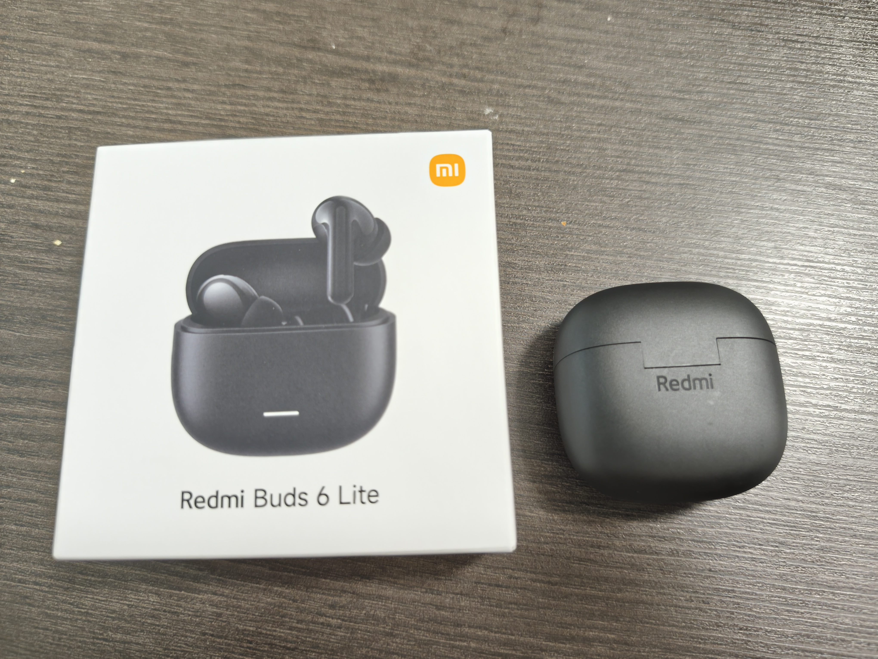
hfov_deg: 73.9
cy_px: 330
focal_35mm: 23
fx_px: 583
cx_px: 439
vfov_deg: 58.9
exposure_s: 1/20
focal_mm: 6.18
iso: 2500
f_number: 1.65
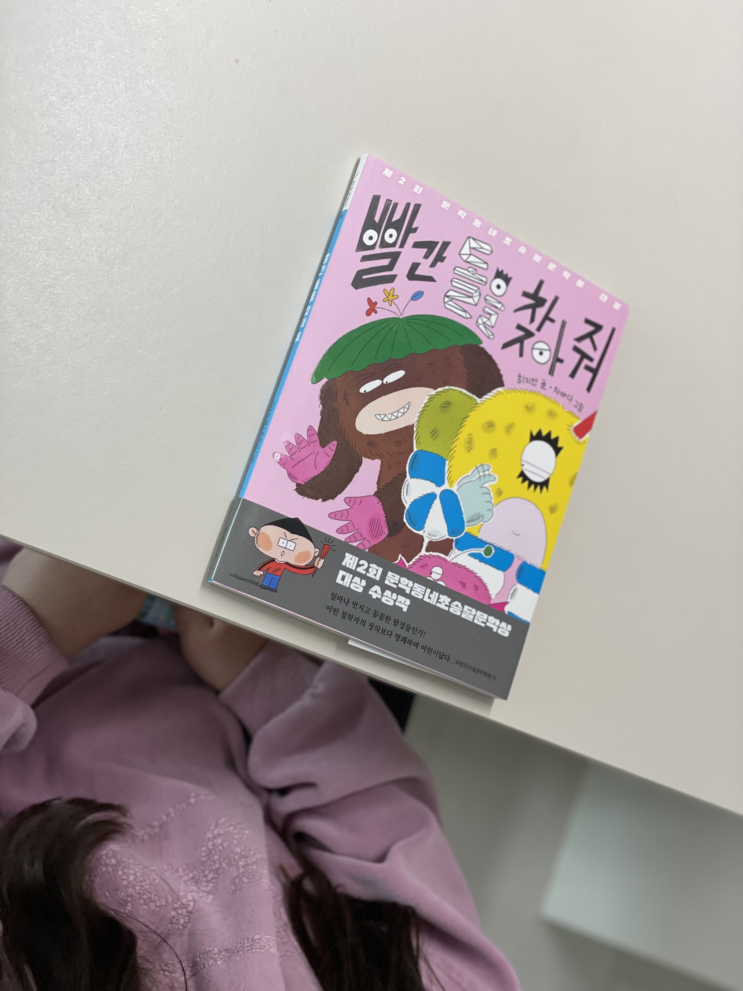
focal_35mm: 52
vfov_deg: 36.8
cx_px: 372
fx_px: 1488
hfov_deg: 28.0
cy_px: 496
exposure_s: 1/120
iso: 125
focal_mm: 6
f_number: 2
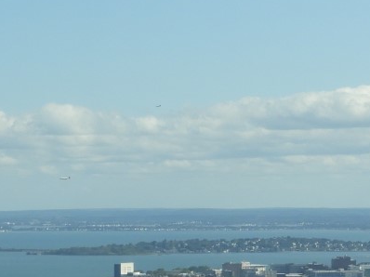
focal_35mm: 199
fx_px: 2126
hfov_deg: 9.9
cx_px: 205
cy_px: 163
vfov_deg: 7.5
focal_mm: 9.9
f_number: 4
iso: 100
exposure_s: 1/1000
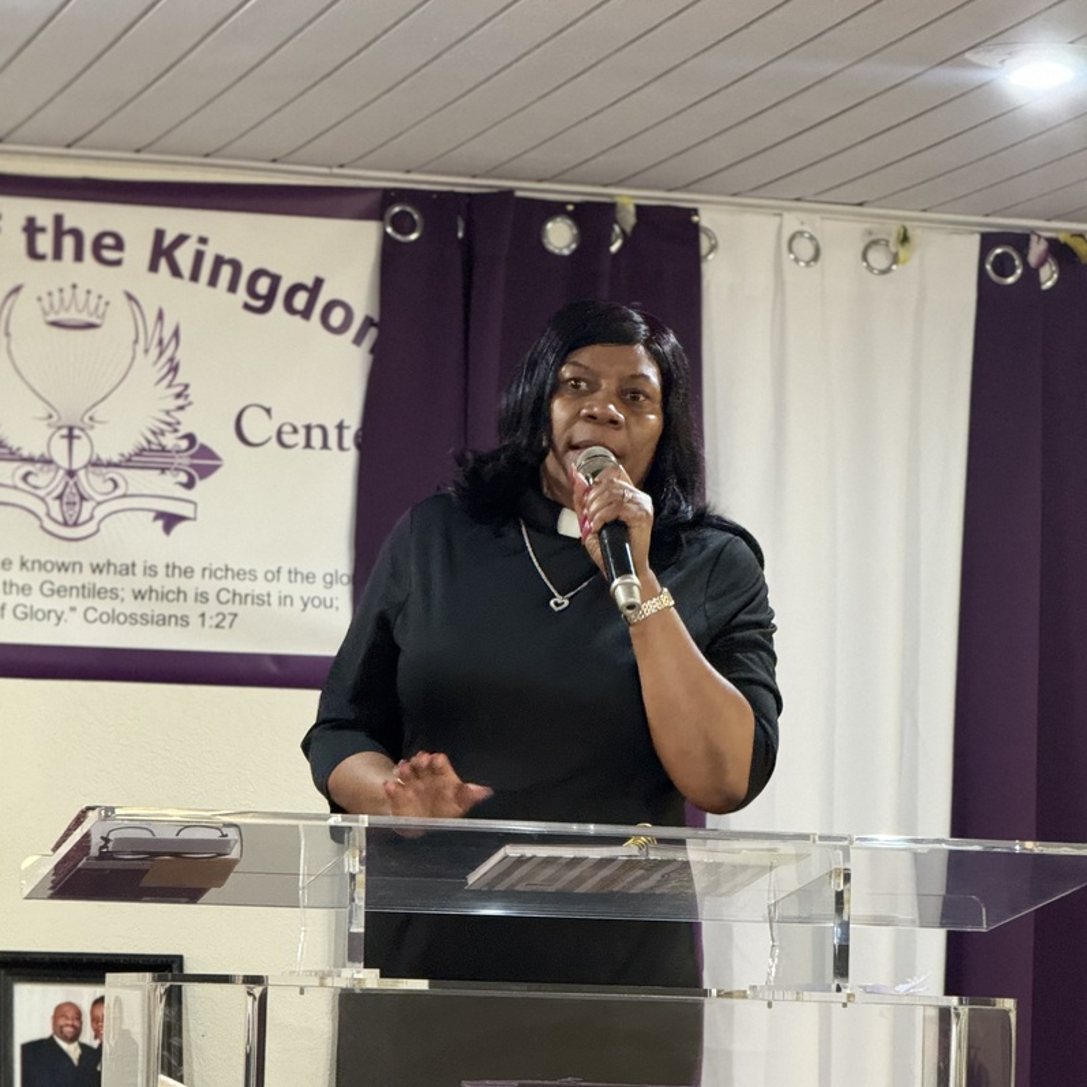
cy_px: 711
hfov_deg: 12.3
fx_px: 5045
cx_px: 543
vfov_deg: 12.3
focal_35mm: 142
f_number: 2.8
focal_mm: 15.66
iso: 640
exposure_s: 1/40
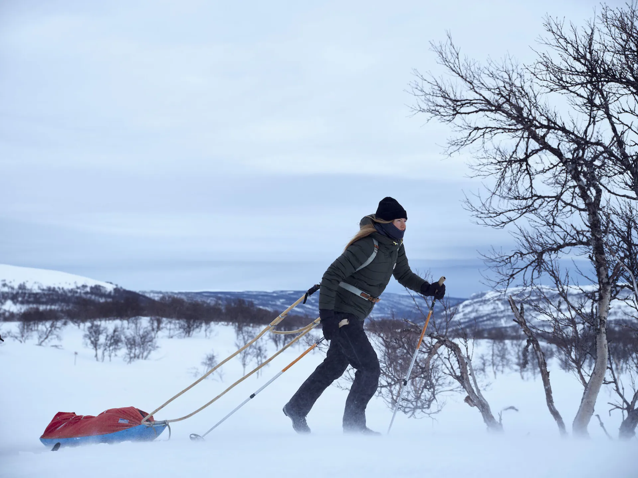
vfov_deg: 28.6
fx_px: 940
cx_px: 319
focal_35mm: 51
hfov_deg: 37.5
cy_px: 239
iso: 125
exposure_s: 1/1000
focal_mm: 64
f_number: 5
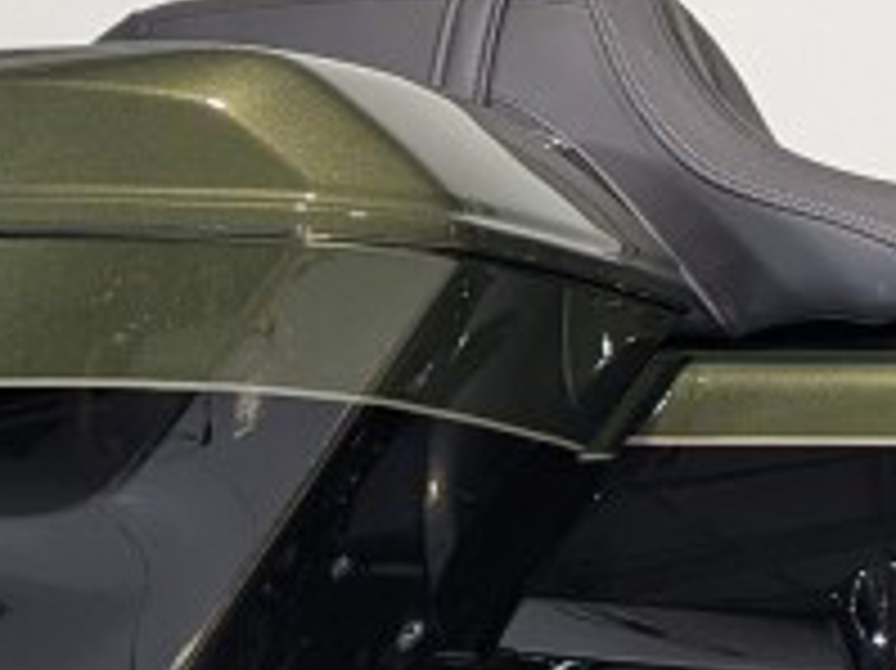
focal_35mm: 129
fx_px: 3337
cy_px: 81
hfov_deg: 14.2
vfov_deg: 11.4
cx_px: 1407
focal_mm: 6.81
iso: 49
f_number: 1.85
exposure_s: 1/60
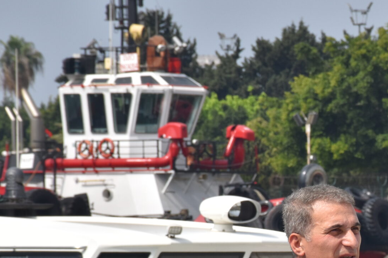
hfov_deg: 5.8
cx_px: 438
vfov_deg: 3.9
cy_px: 286
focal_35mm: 353
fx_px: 3804
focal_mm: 100
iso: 200
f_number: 11
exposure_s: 1/500
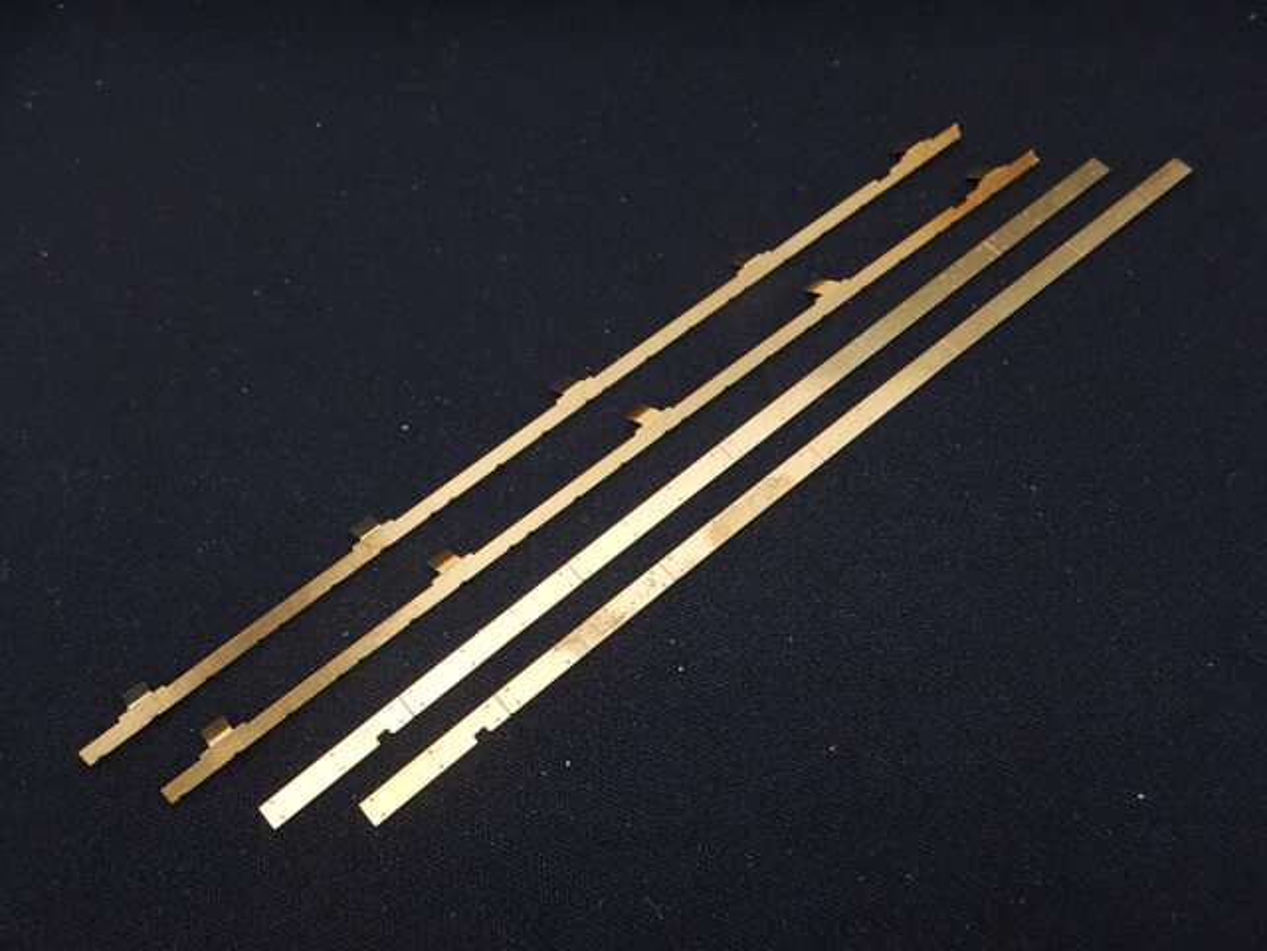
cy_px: 476
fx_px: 1244
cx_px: 634
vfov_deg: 41.8
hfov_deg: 54.0
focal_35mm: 34
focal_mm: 6.1
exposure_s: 1/6
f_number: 4.2
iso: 400
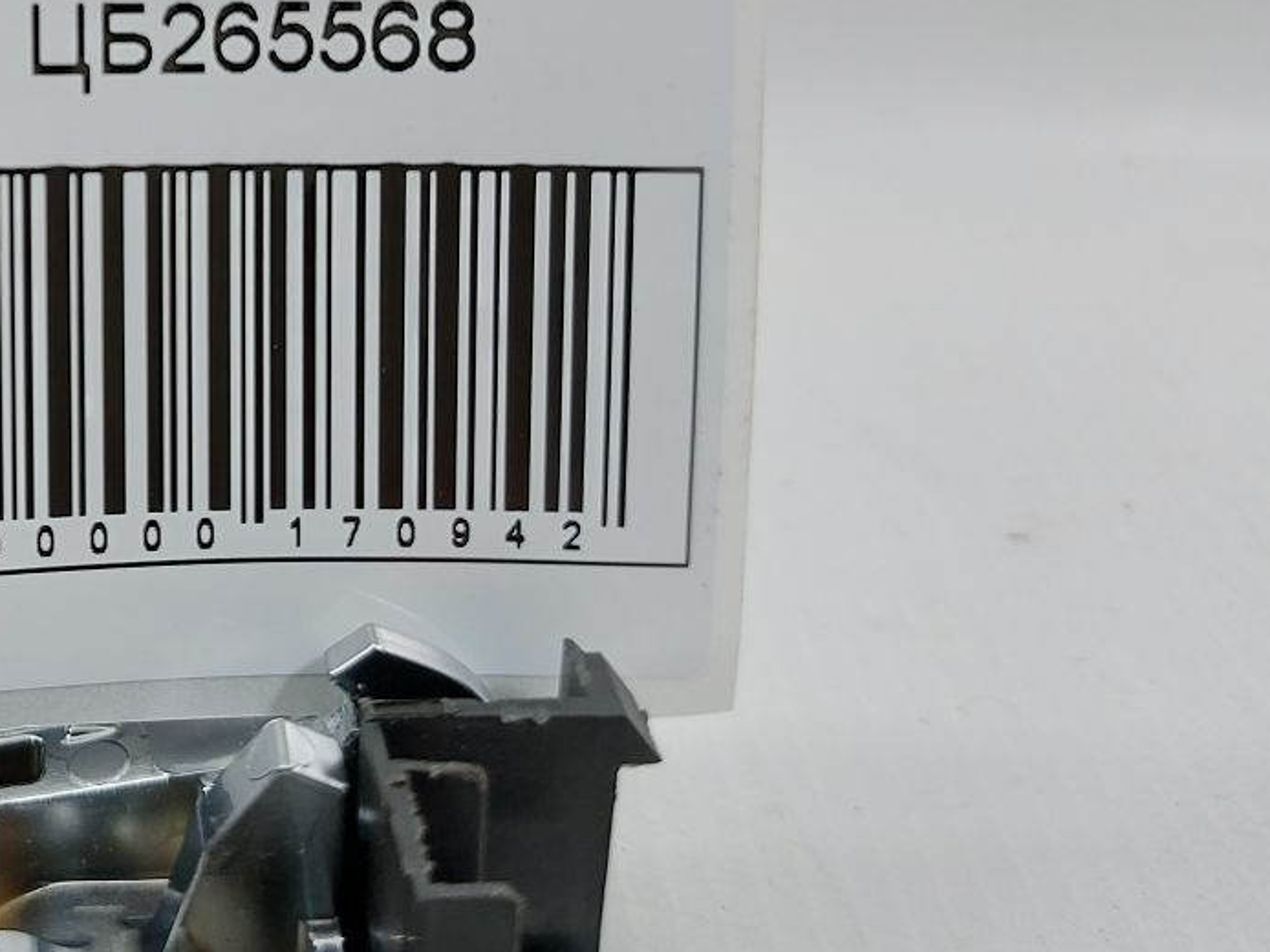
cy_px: 92
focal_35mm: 48
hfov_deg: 36.0
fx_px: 1760
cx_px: 17
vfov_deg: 29.0
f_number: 1.8
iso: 64
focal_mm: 5.23
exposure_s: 1/50
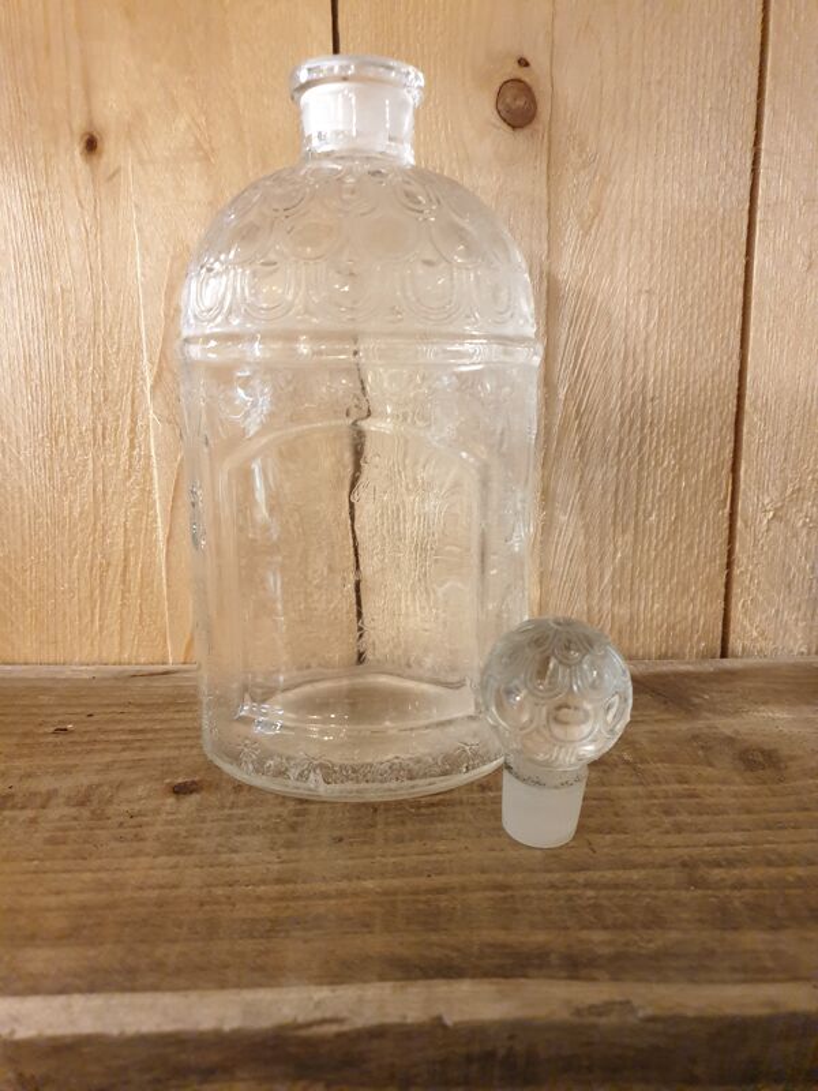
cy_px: 546
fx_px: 819
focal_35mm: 26
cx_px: 409
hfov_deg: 53.1
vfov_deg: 67.3
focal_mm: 4.3
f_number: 1.5
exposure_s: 1/33
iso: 320
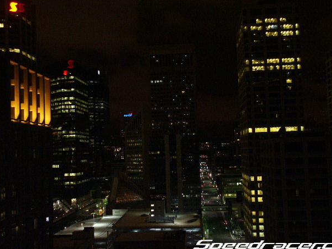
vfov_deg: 27.5
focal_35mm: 53
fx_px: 508
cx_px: 173
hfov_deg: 36.2
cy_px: 120
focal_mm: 12.99
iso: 200
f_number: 3.5
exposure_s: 1/4
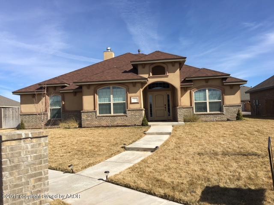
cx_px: 137
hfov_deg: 61.7
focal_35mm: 29
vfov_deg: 48.2
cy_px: 102
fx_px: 230
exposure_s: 1/1972
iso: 25
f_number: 2.2
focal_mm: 4.15
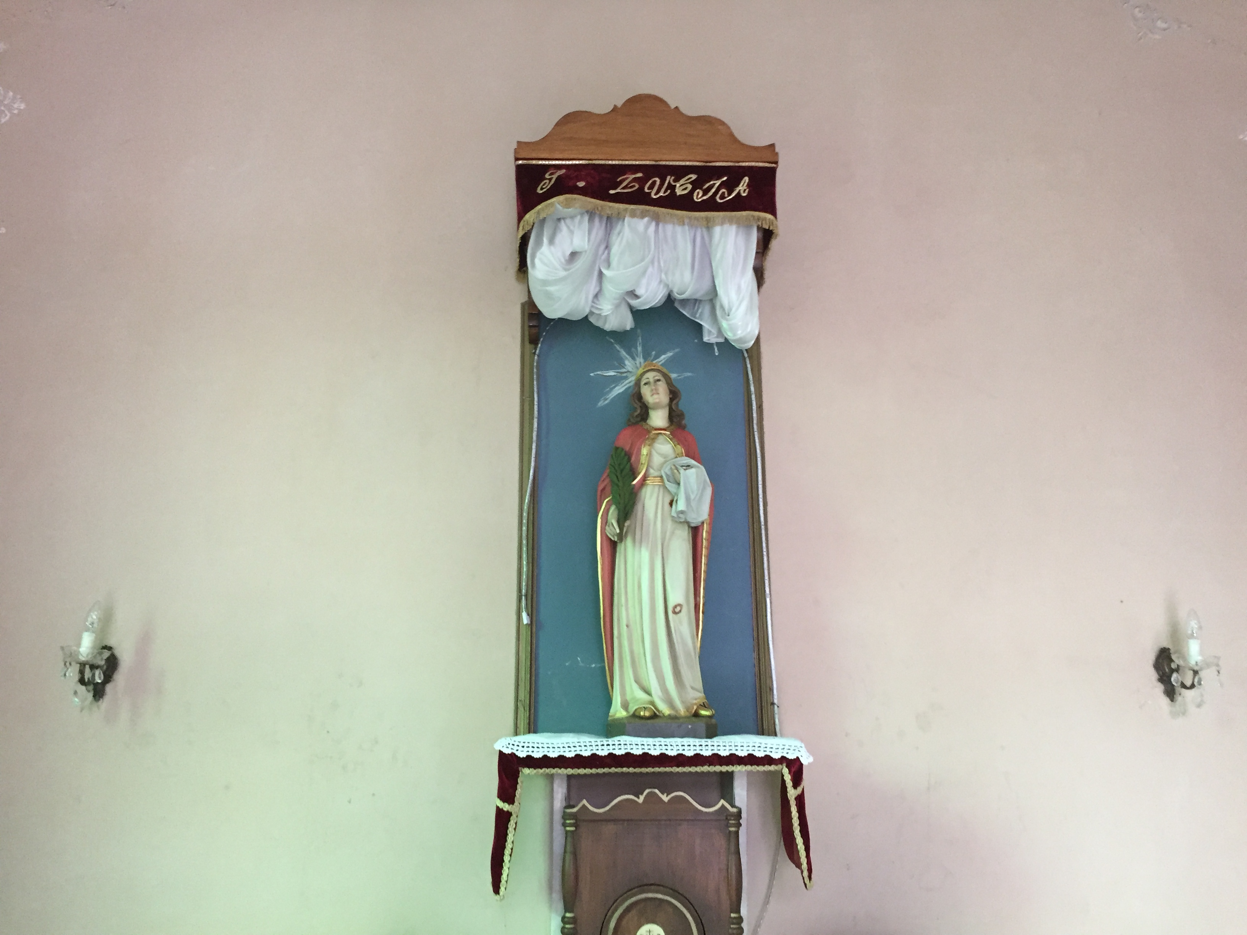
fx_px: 1045
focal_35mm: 29
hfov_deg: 61.7
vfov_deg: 48.2
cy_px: 468
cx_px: 624
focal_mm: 4.15
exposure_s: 1/33
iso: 200
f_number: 2.2
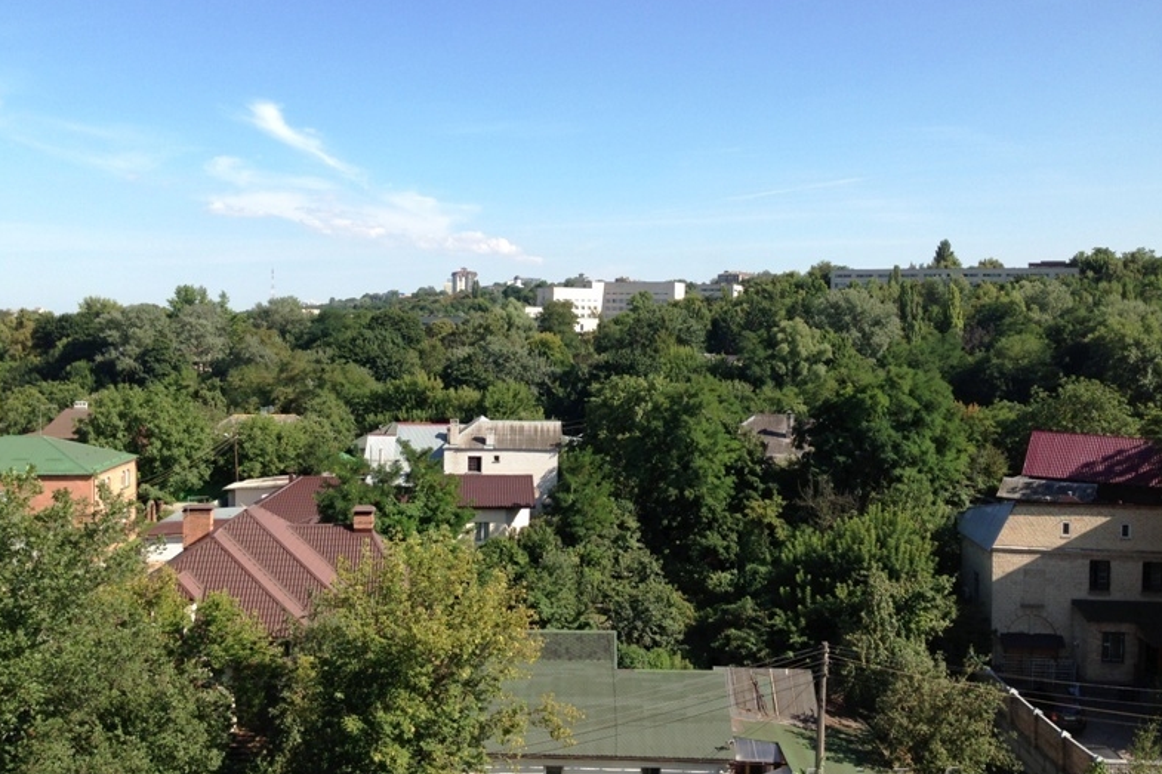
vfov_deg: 37.8
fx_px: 1129
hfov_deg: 54.4
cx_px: 579
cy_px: 363
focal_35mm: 35
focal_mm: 4.13
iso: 50
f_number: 2.4
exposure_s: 1/951
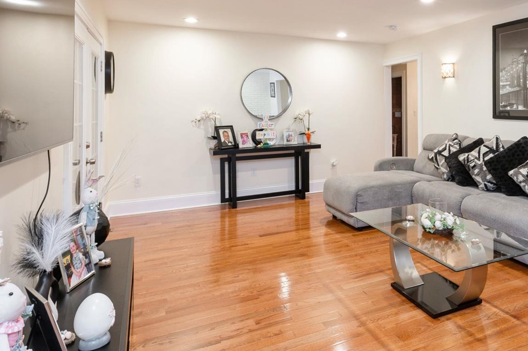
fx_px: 366
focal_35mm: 25
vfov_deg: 51.2
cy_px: 169
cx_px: 364
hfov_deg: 68.9
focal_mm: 14
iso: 200
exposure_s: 1/2.5
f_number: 11
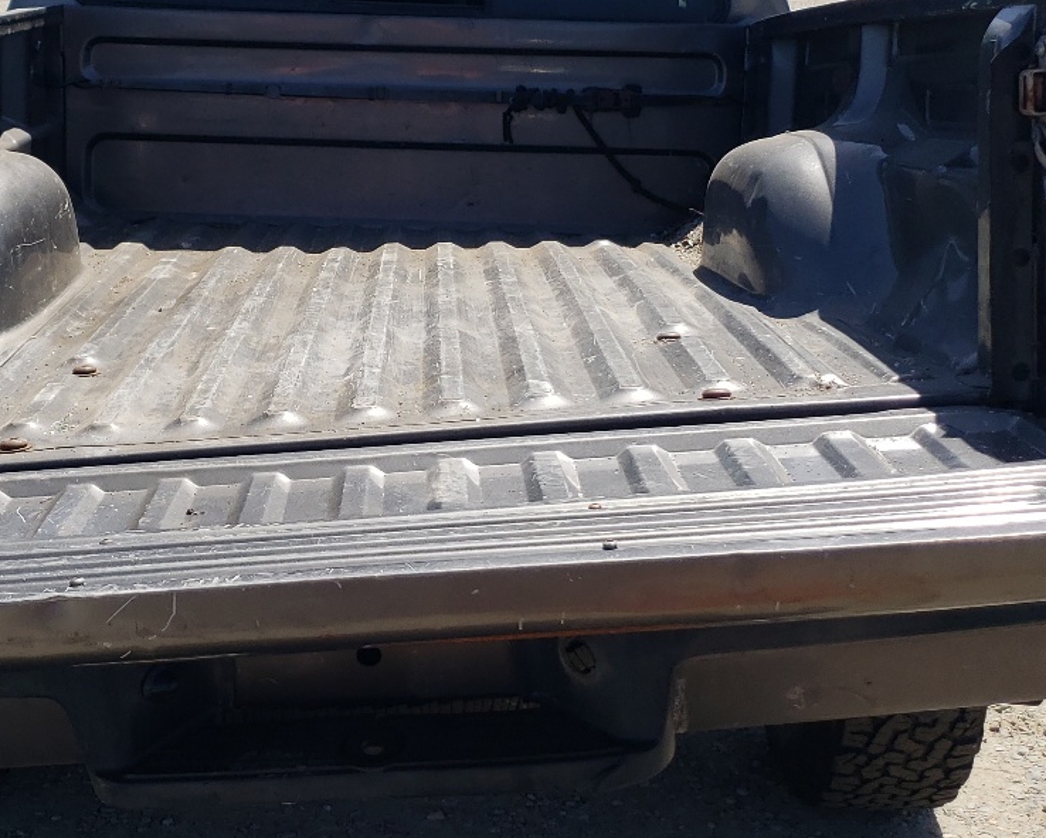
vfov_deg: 27.5
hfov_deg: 33.9
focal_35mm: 55
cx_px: 370
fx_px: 1703
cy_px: 299
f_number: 1.5
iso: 50
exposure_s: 1/3333
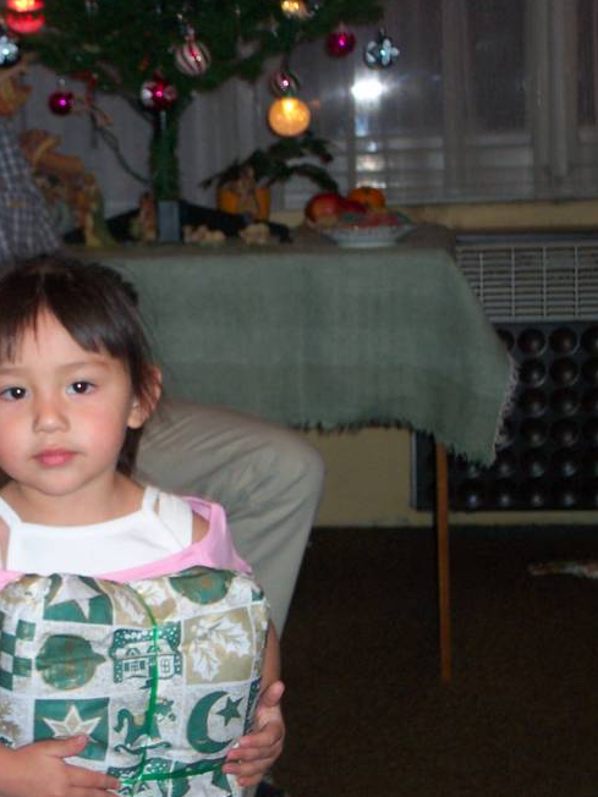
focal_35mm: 92
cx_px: 5
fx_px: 2119
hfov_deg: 15.8
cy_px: 396
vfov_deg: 21.3
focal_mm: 13.3
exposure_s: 1/45
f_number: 3.4
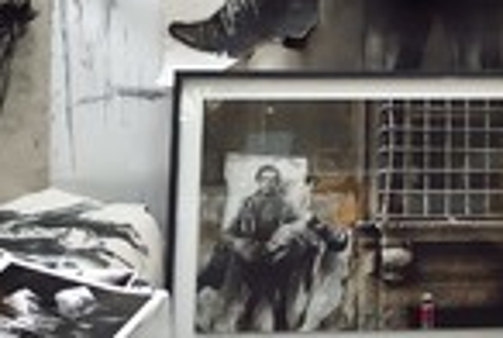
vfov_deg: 14.8
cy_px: -100
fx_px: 1246
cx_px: 489
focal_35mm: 89
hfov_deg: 22.1
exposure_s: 1/125
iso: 800
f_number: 5.6
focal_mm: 31
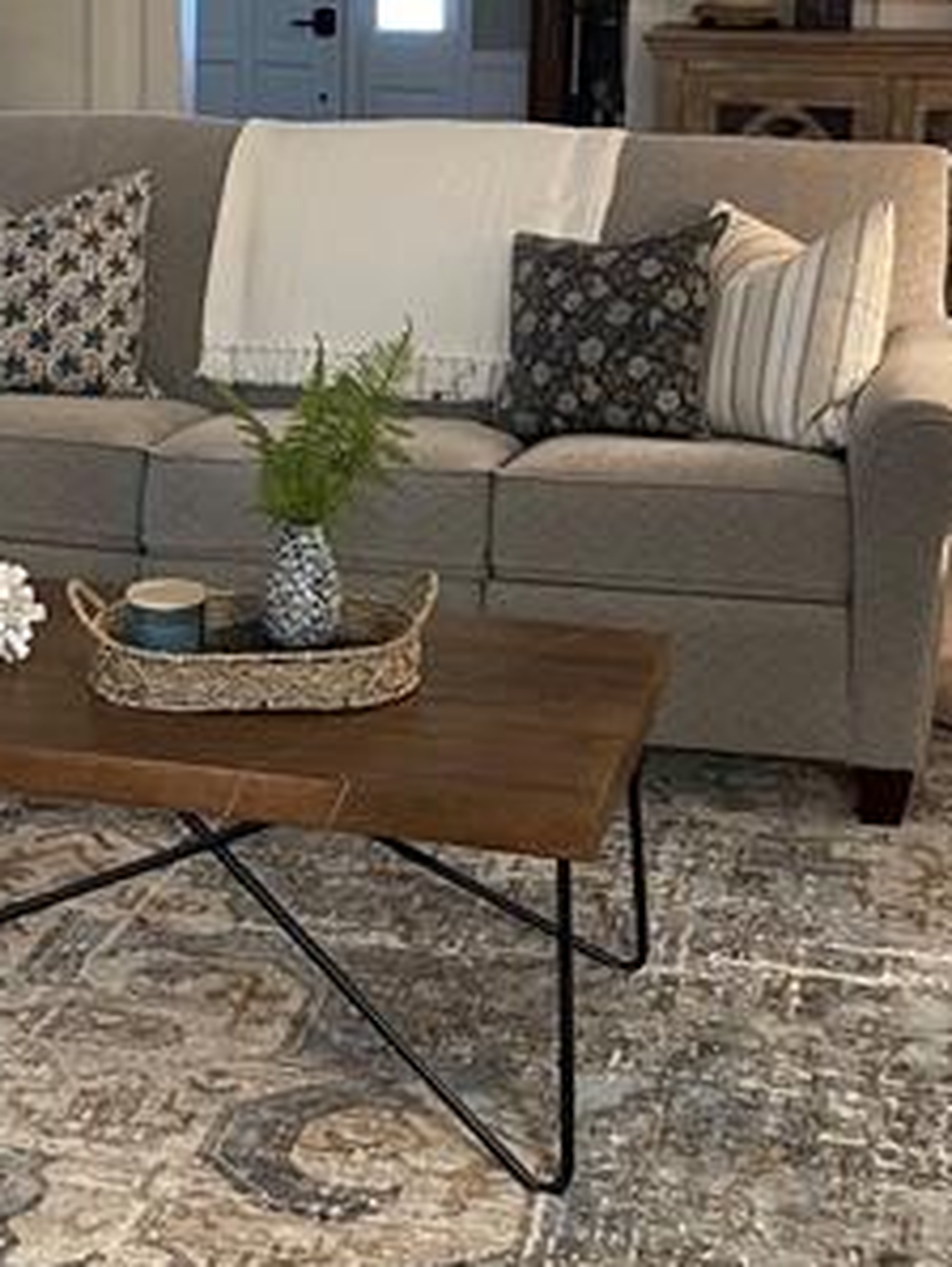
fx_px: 2453
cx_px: 302
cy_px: 264
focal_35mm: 67
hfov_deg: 21.9
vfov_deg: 28.4
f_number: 1.6
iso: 640
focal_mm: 4.2
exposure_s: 1/40
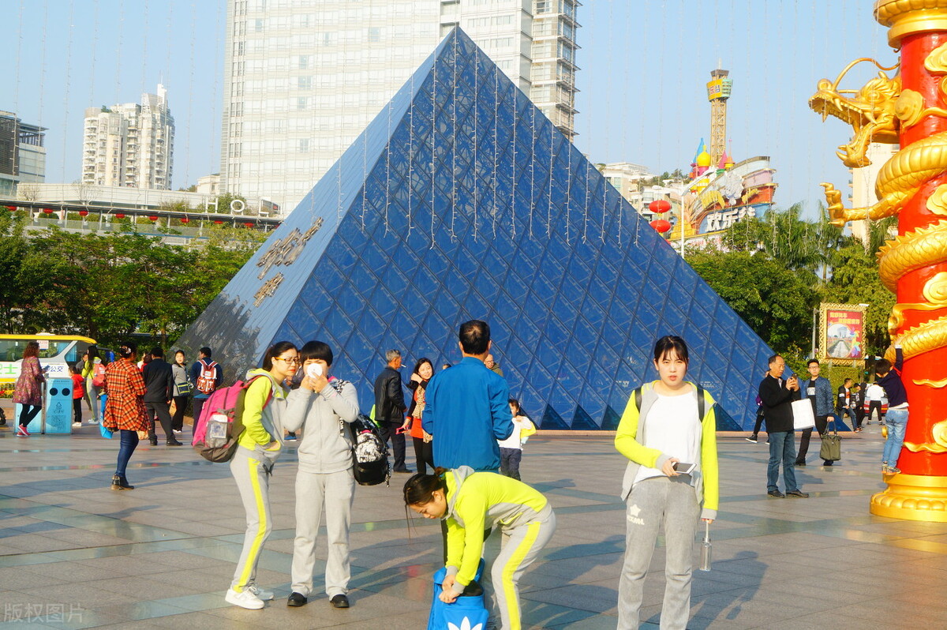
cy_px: 315
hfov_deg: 43.6
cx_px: 474
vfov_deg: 29.8
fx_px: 1183
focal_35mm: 45
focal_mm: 30
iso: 200
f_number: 8
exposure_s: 1/320
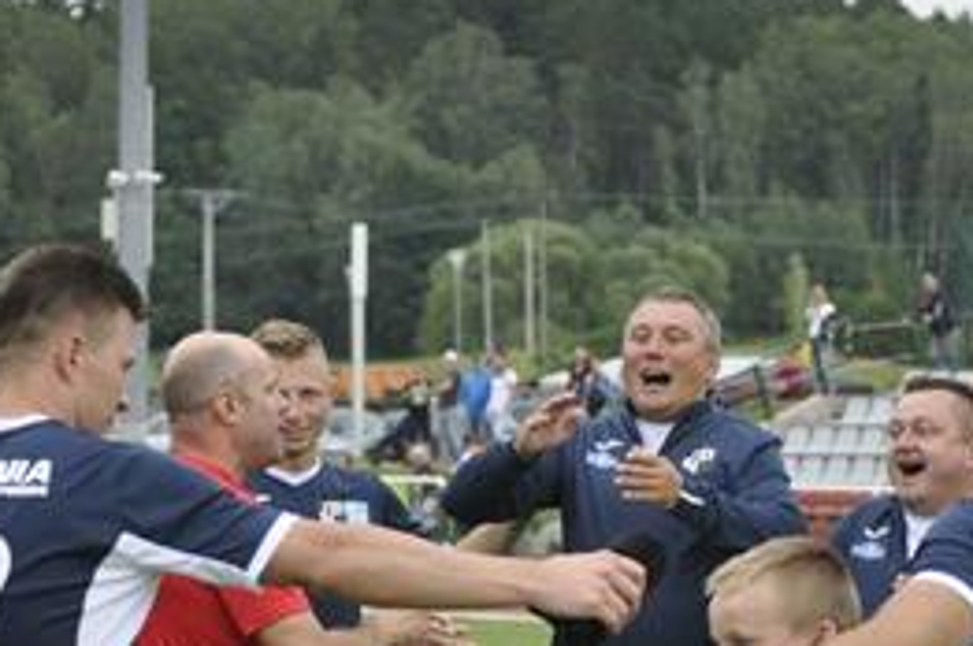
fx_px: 5750
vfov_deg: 6.4
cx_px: 561
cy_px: 542
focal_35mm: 213
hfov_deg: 9.7
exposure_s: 1/500
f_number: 4.2
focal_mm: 62
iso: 800
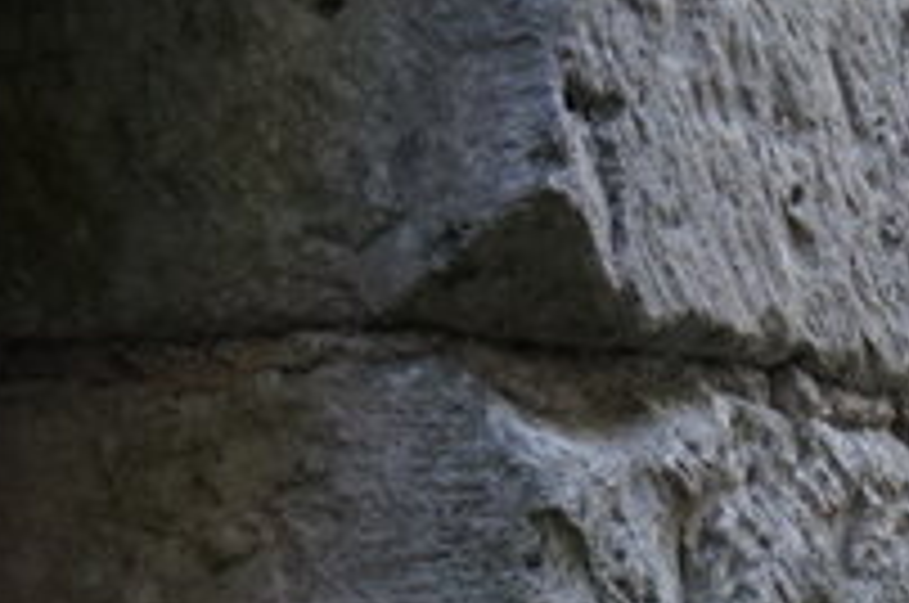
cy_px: 1634
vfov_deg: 3.4
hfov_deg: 5.0
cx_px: 2196
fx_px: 10059
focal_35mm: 399
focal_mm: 67
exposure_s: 1/160
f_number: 5.6
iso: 1000
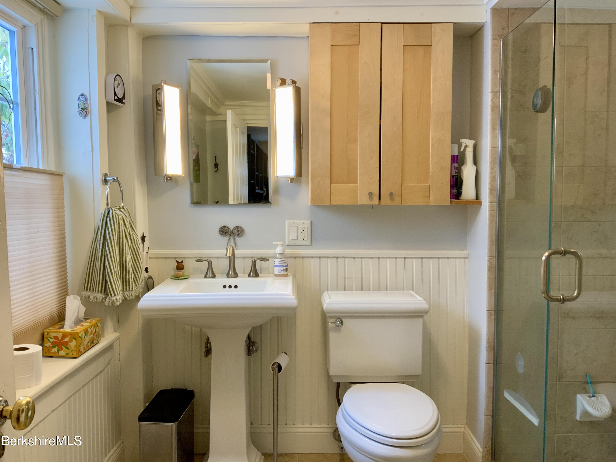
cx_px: 308
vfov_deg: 48.2
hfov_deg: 61.7
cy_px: 231
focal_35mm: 29
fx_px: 516
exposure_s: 1/60
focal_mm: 3
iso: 50
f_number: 1.8
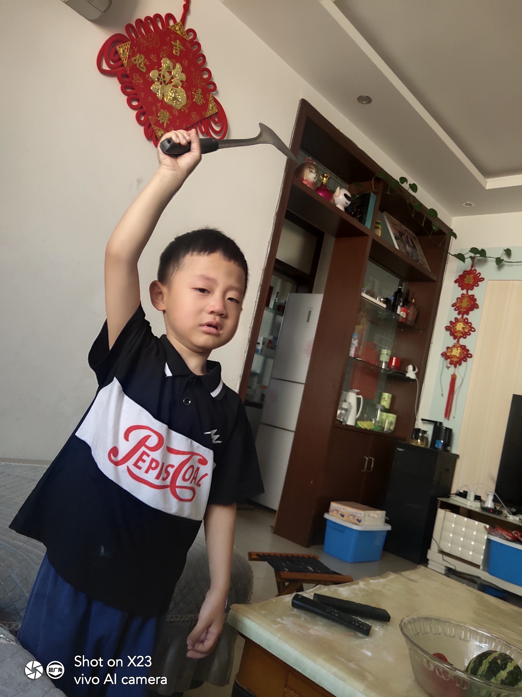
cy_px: 348
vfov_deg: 61.7
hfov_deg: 48.2
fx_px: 583
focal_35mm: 29
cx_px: 261
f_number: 1.8
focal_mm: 4.27
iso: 202
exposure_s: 1/100
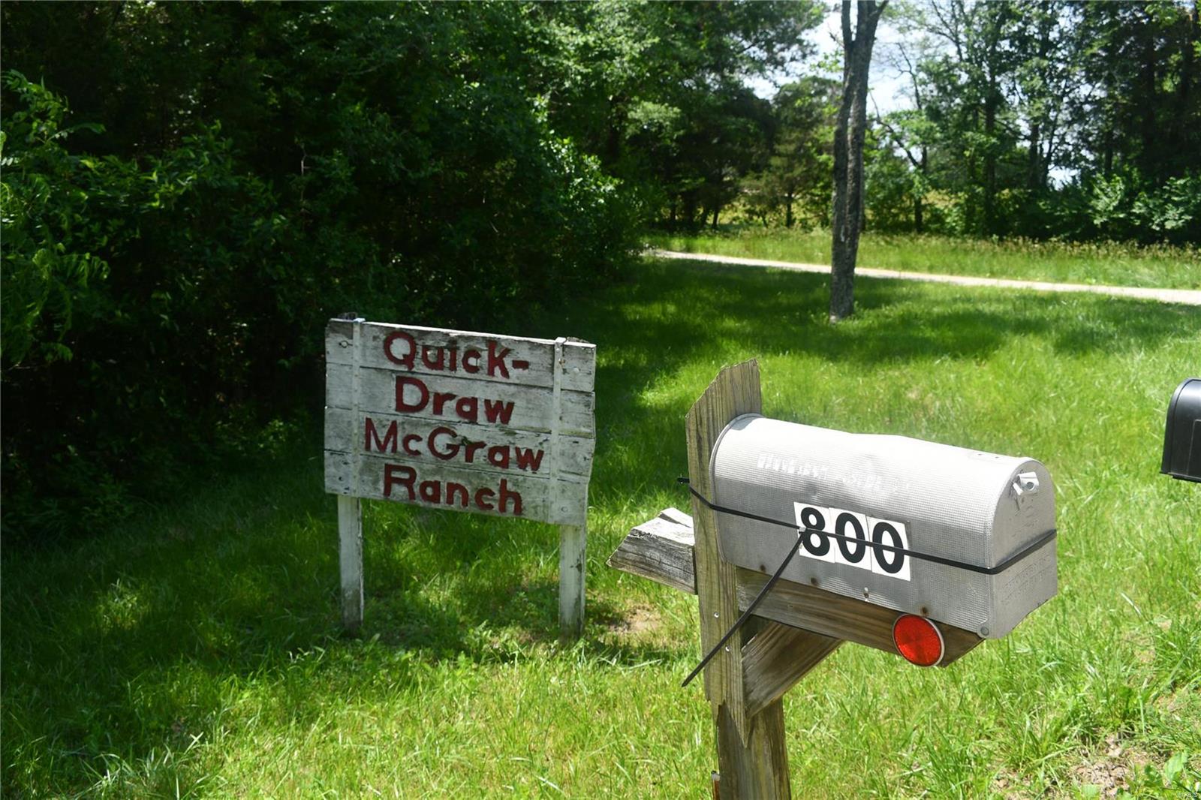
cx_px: 600
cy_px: 400
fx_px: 1201
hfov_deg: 53.1
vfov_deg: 36.9
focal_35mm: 36
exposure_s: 1/250
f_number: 6.3
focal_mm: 24
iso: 100
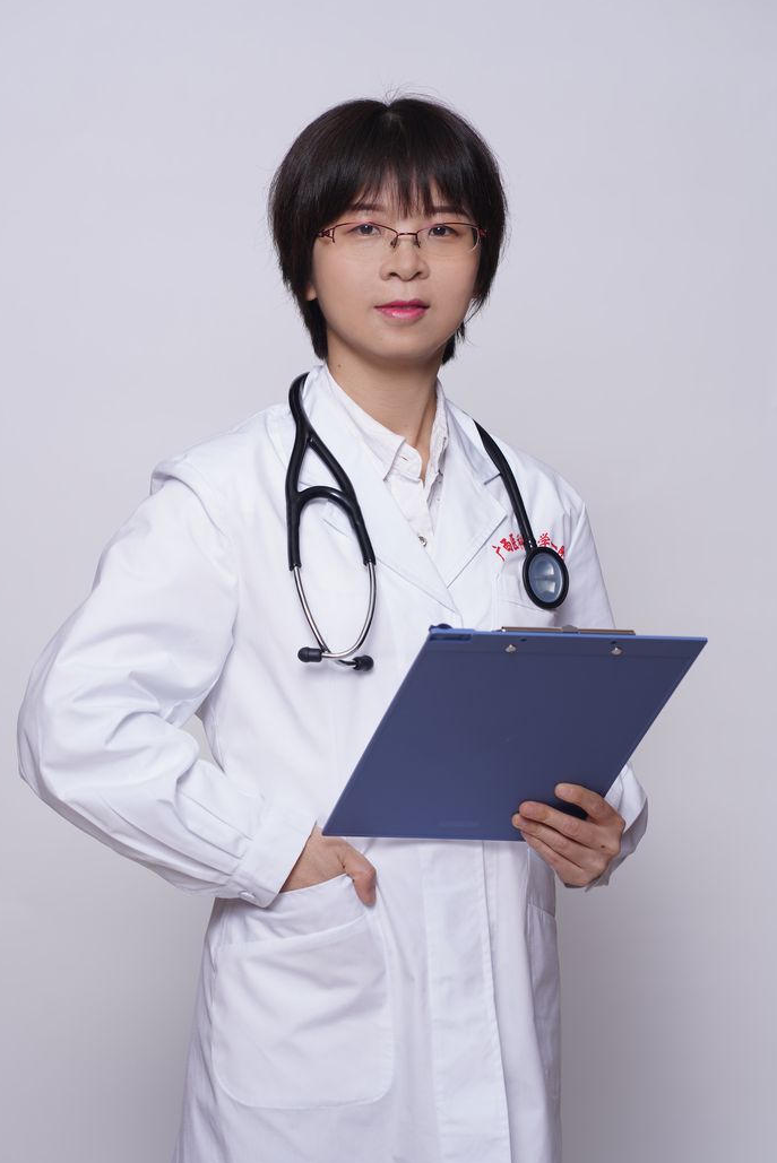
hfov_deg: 13.8
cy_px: 671
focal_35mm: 99
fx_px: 3202
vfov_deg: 20.6
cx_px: 328
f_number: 5.6
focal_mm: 85
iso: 160
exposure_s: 1/160
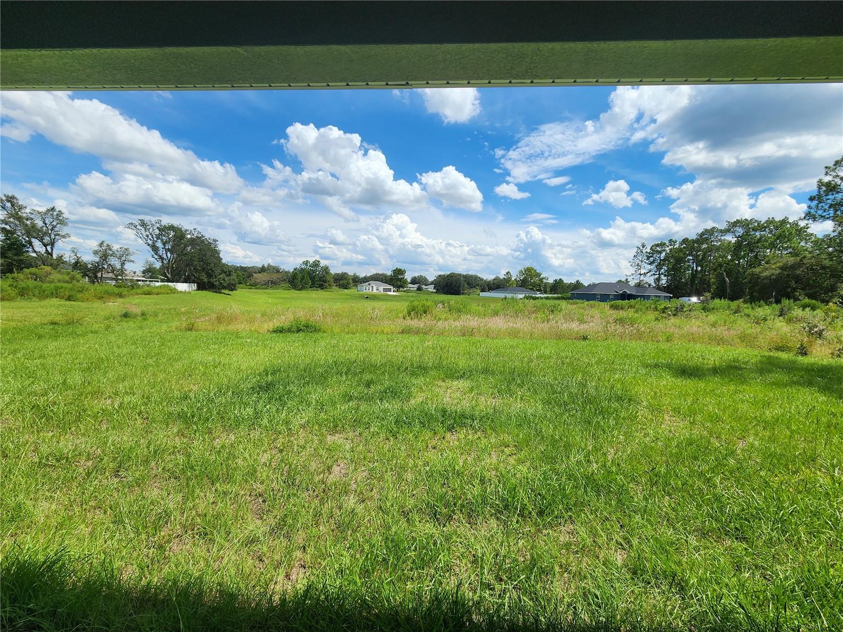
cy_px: 316
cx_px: 422
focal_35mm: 13
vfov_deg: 89.9
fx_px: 317
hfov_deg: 106.2
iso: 50
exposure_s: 1/2723
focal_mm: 2.2
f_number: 2.2
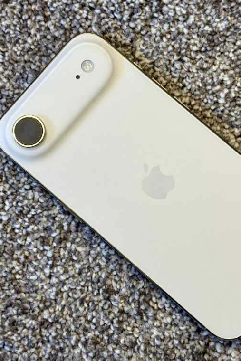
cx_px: 160
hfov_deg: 20.3
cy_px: 181
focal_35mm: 67
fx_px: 672
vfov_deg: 30.1
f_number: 1.78
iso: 250
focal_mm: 6.76
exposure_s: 1/60
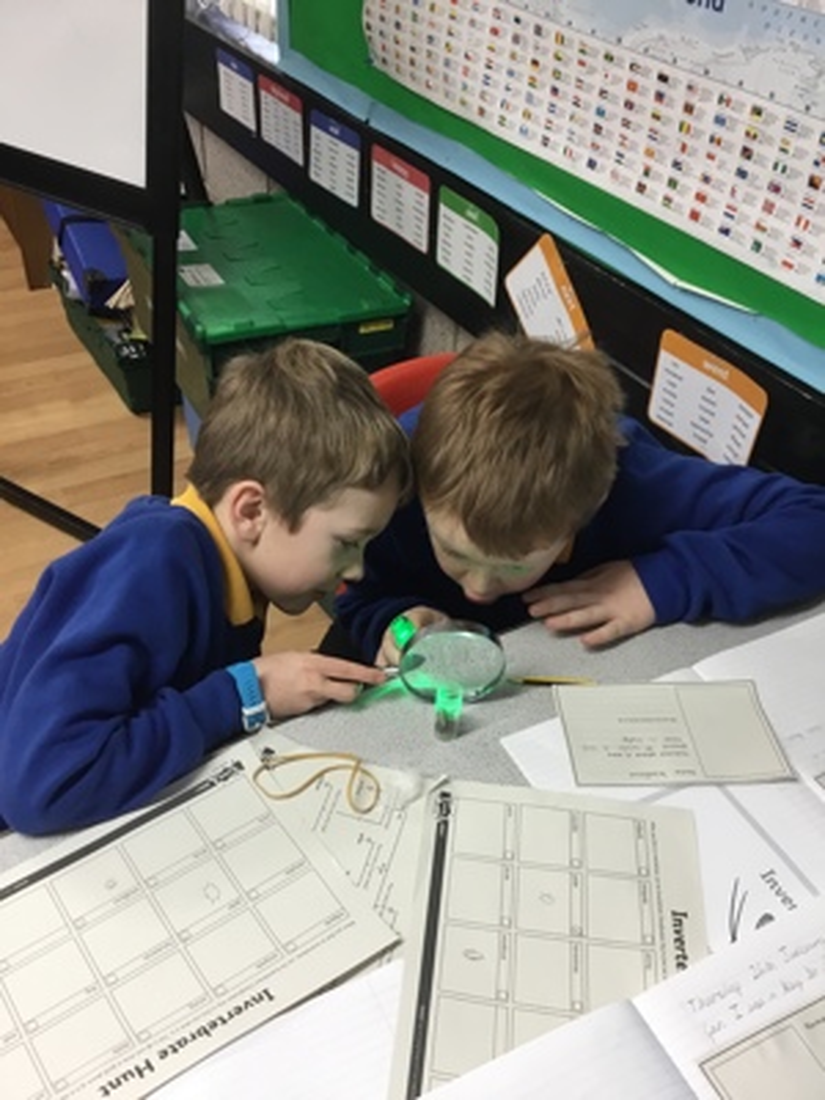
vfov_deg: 58.4
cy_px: 550
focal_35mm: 31
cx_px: 412
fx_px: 985
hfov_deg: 45.4
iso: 80
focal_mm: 3.3
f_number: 2.4
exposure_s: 1/33
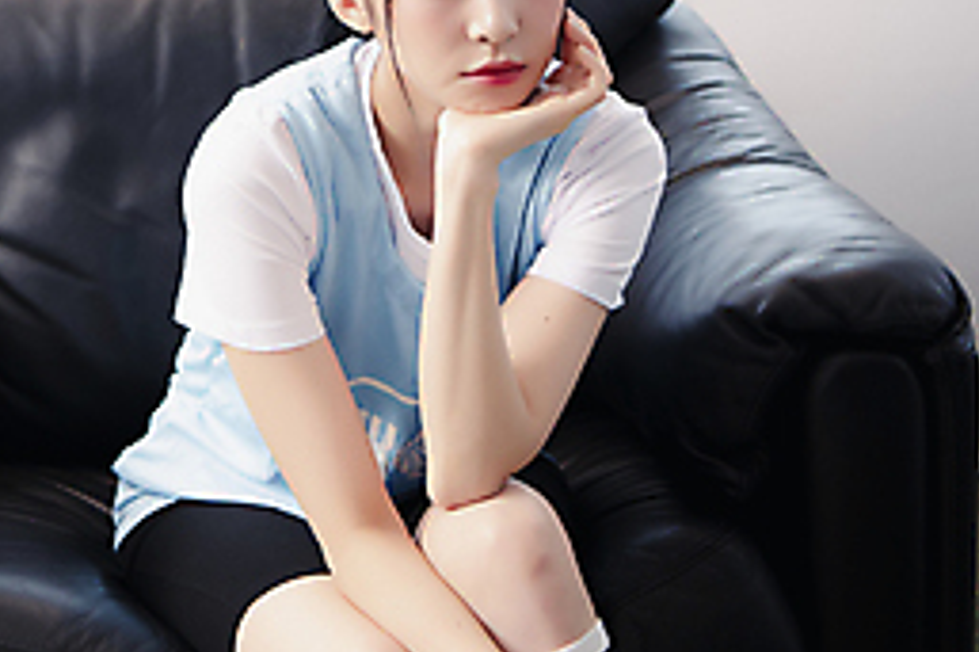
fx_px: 2853
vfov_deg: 13.0
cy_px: 202
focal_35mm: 105
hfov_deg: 19.3
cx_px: 206
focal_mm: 45
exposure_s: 1/125
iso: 400
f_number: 2.8
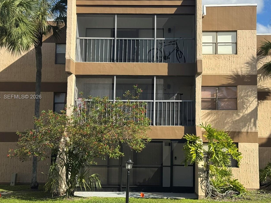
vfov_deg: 23.6
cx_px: 149
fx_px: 485
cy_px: 97
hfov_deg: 31.2
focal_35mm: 62
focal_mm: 6.76
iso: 64
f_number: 1.78
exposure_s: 1/3610
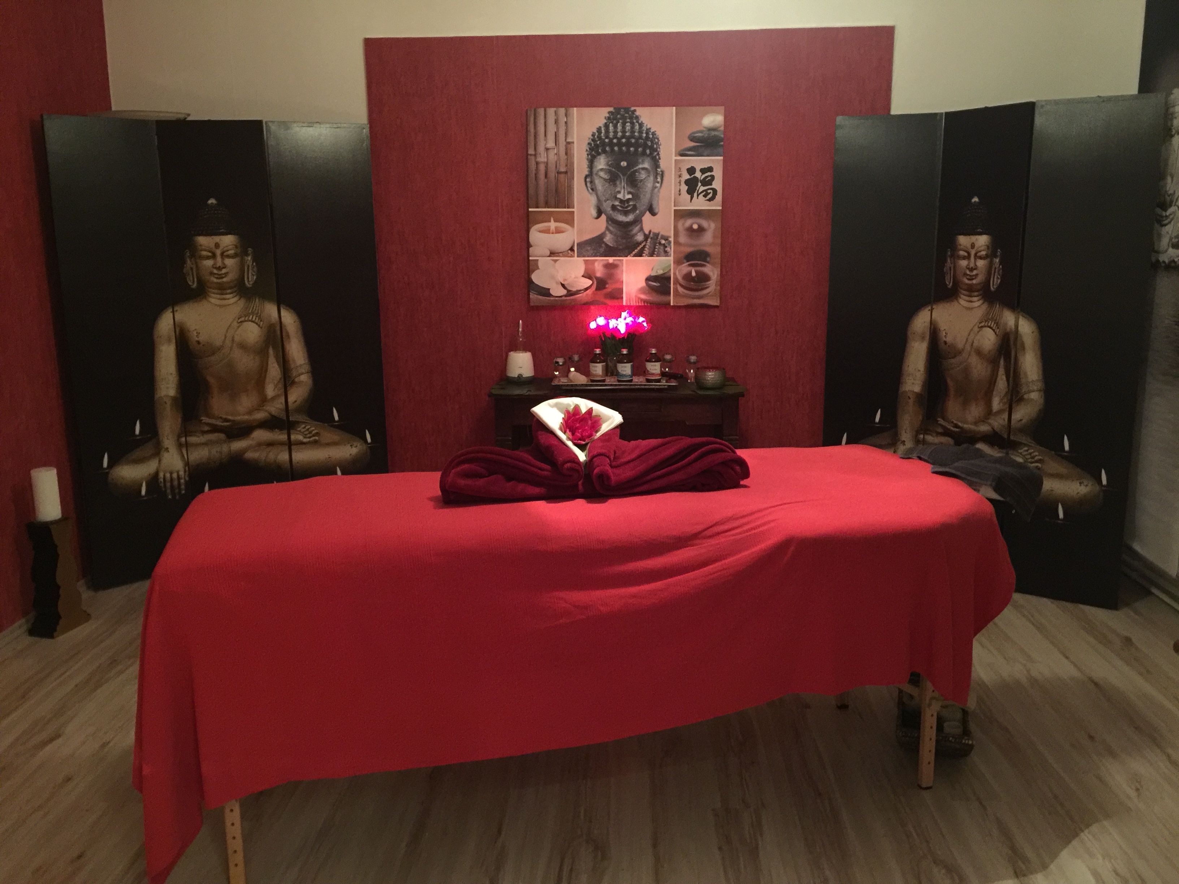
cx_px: 590
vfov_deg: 48.2
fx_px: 988
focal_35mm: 29
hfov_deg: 61.7
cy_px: 442
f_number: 2.2
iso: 160
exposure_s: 1/4
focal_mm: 4.15
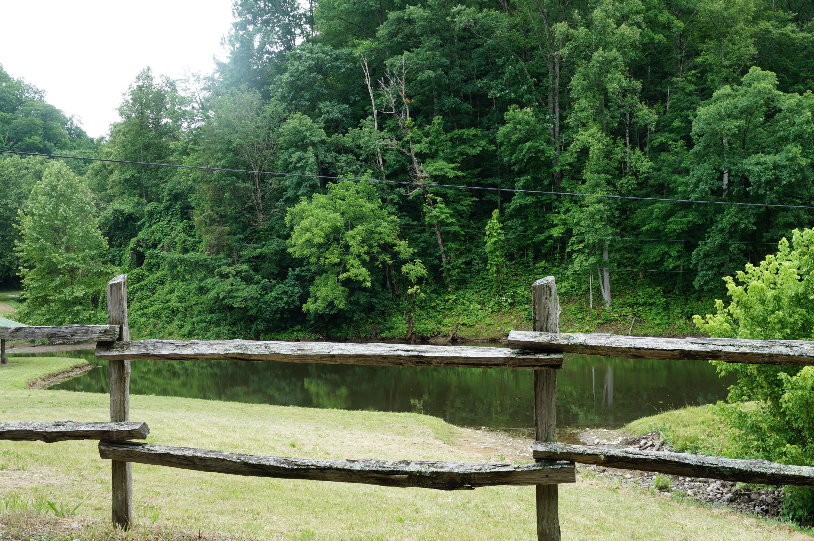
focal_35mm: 38
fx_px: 847
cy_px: 270
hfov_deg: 51.3
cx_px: 407
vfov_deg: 35.4
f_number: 7.1
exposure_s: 1/80
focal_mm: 25
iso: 100
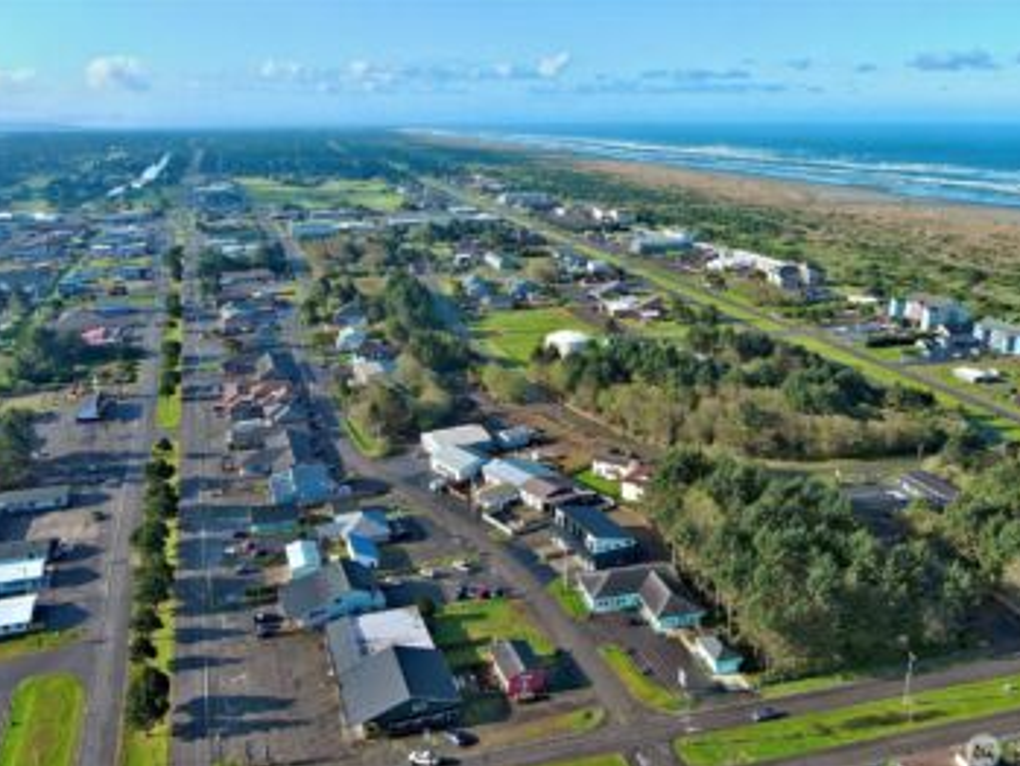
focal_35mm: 32
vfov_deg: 44.2
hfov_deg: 56.7
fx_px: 943
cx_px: 549
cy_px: 387
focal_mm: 10.57
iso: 100
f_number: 2.8
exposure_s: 1/773
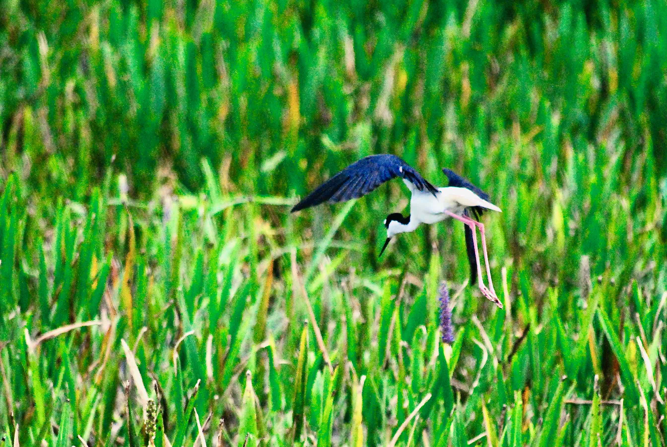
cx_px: 334
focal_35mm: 360
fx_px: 6678
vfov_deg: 3.8
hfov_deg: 5.7
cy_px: 224
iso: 1600
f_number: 5.3
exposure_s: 1/800
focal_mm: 240
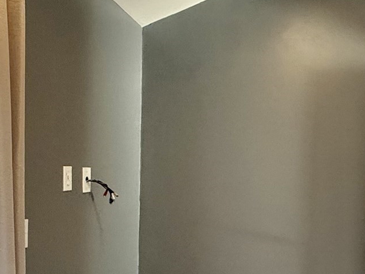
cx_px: 345
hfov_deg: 38.4
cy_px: 188
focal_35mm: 45
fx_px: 475
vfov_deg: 31.9
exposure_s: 1/120
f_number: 2.2
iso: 320
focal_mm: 2.22
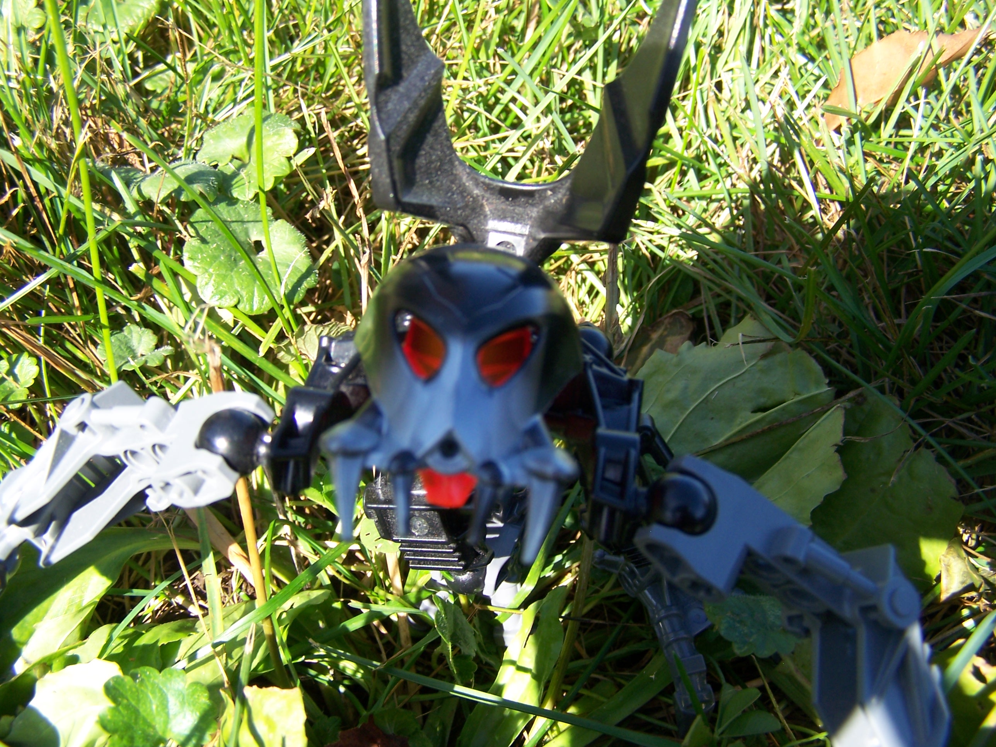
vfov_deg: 37.7
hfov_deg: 49.0
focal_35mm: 38
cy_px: 374
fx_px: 1093
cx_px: 498
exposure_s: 1/320
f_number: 2.8
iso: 80
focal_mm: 6.3
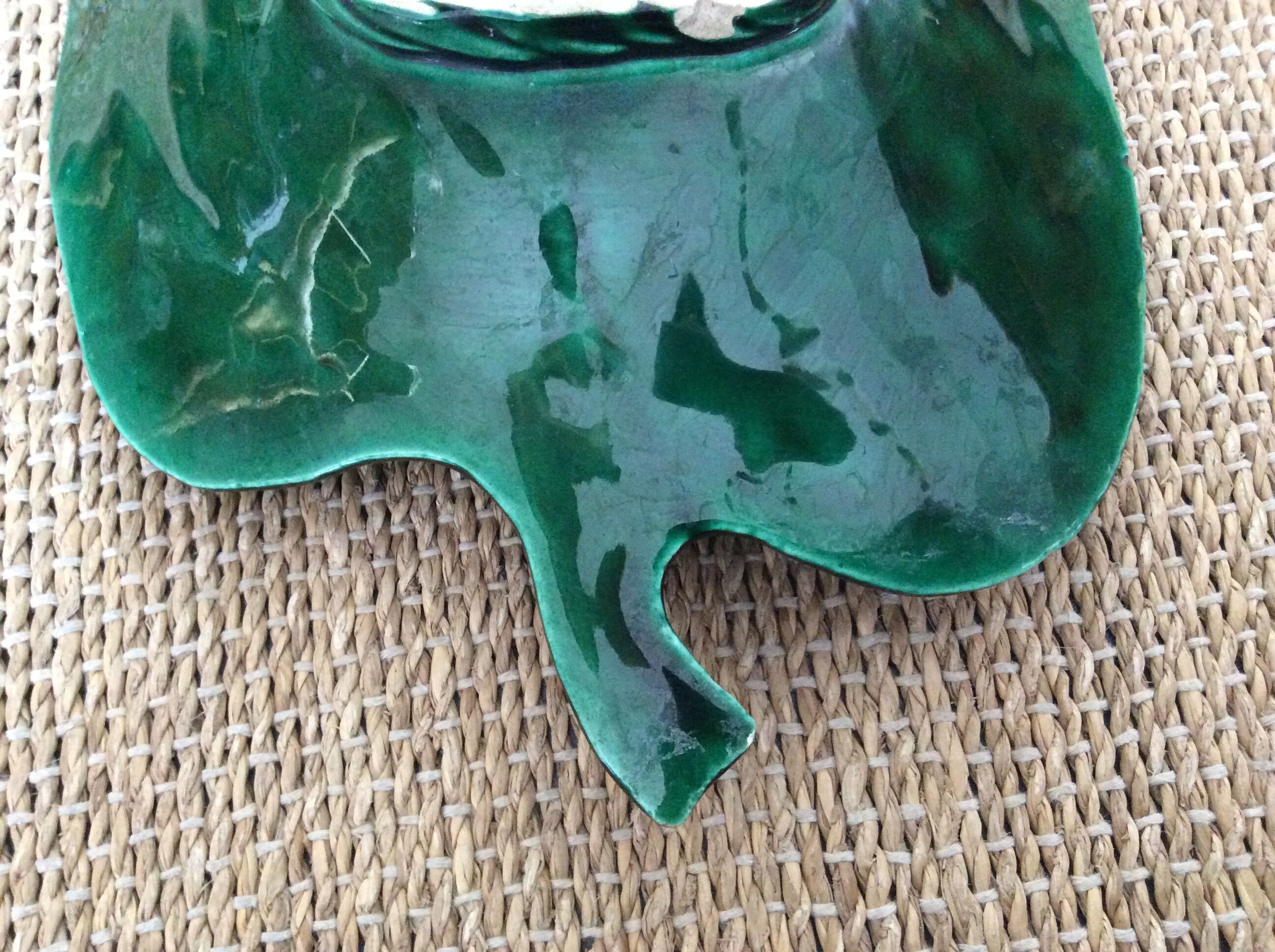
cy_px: 476
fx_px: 1177
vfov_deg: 44.1
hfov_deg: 56.9
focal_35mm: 32
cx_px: 638
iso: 400
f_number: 2.4
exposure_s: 1/17
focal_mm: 3.3
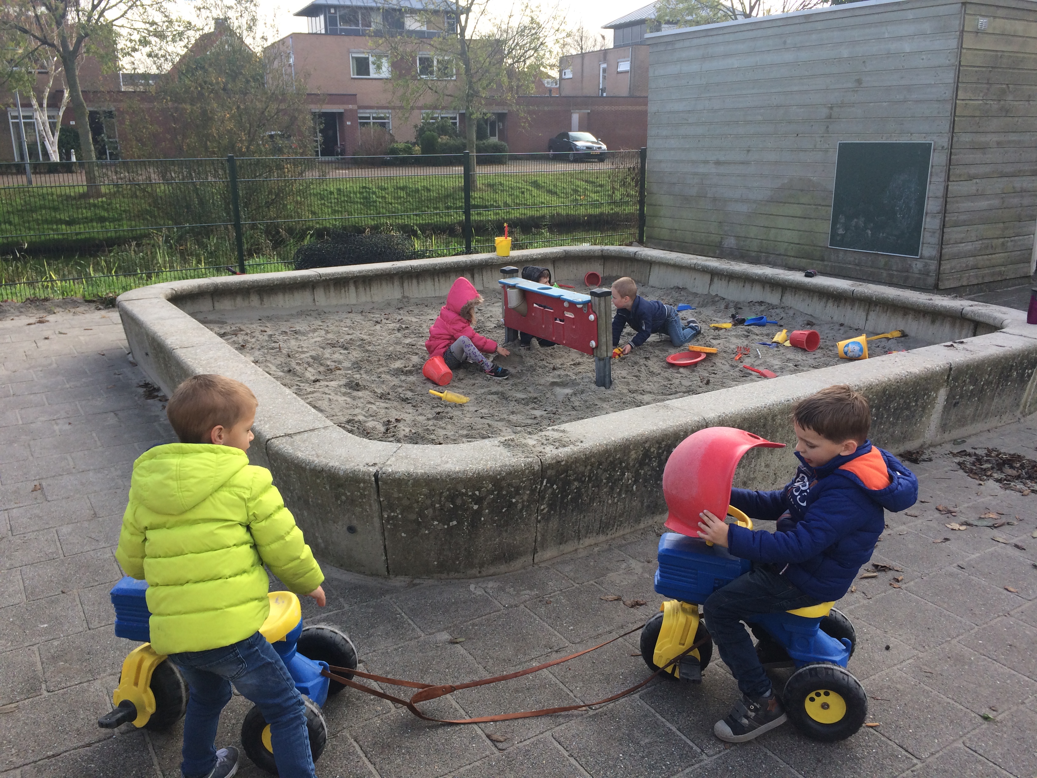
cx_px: 518
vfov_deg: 48.2
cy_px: 389
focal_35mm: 29
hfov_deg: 61.7
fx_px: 869
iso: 32
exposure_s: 1/441
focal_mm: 4.15
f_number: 2.2
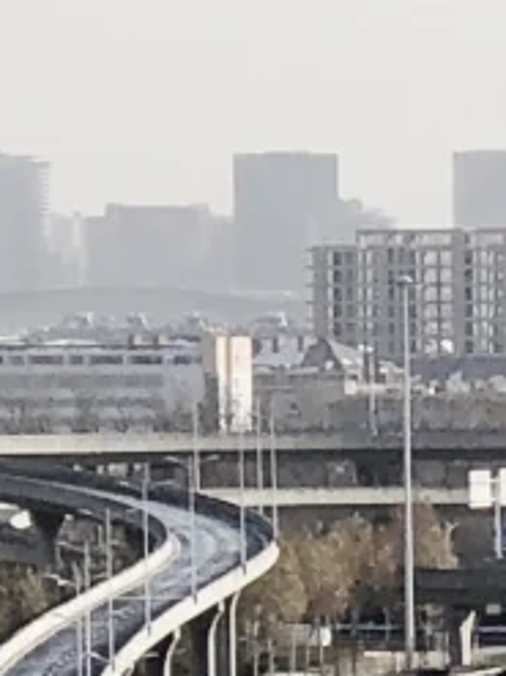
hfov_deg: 3.2
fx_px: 9090
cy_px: 1089
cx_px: 793
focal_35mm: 466
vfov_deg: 4.2
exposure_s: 1/1297
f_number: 2.8
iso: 20
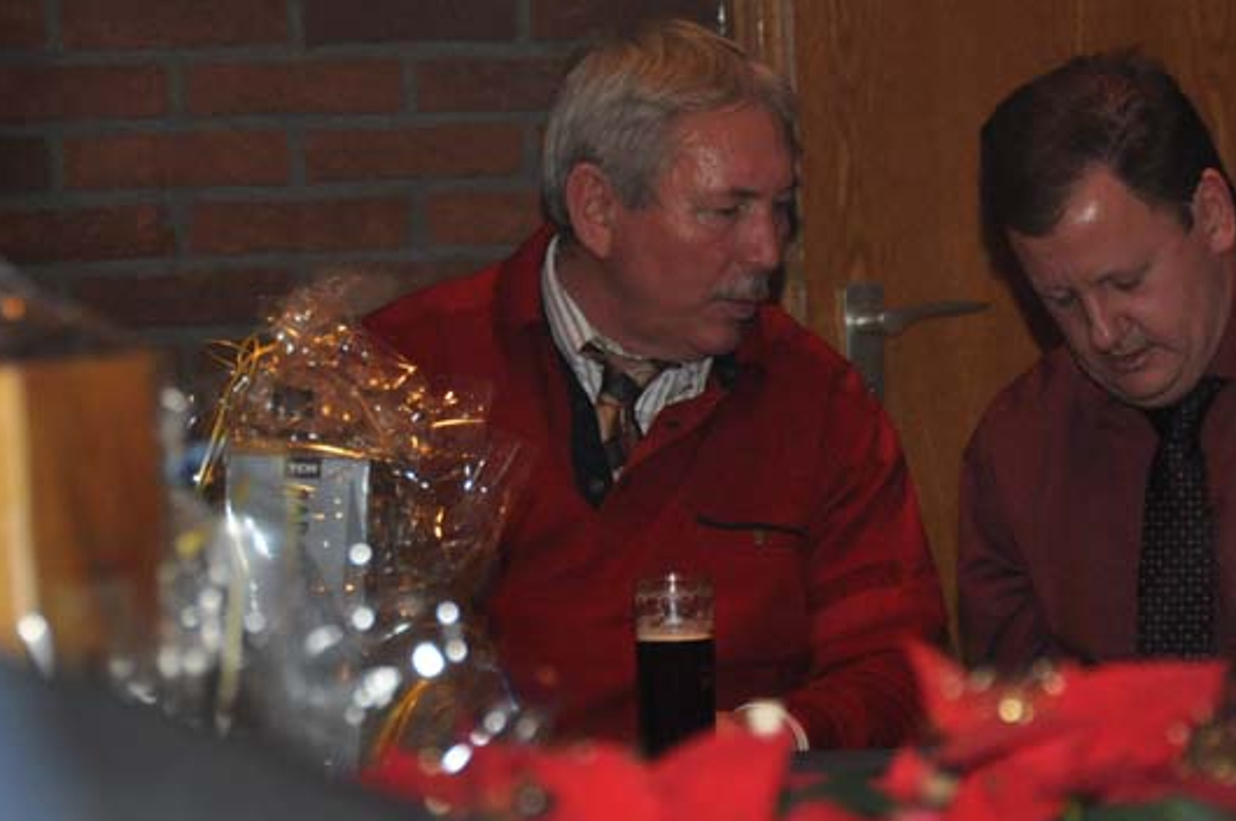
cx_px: 772
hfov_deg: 8.7
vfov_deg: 5.8
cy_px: 358
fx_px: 8153
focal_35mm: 238
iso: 1100
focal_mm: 105
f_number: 5.3
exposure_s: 1/60
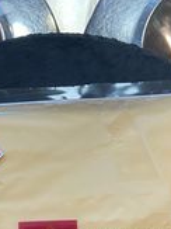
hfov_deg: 21.5
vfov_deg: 26.5
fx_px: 448
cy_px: 246
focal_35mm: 68
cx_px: 52
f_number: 1.8
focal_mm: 4.25
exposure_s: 1/100
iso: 125
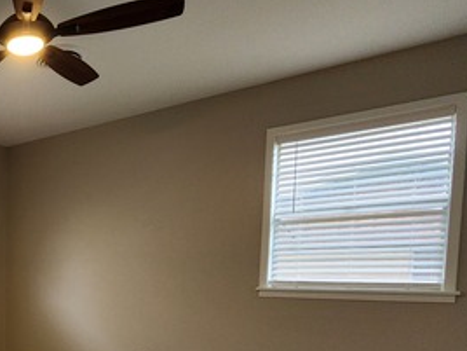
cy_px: 314
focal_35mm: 31
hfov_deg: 44.2
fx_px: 418
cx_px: -51
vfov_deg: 41.9
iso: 160
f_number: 2.2
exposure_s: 1/60
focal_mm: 2.2
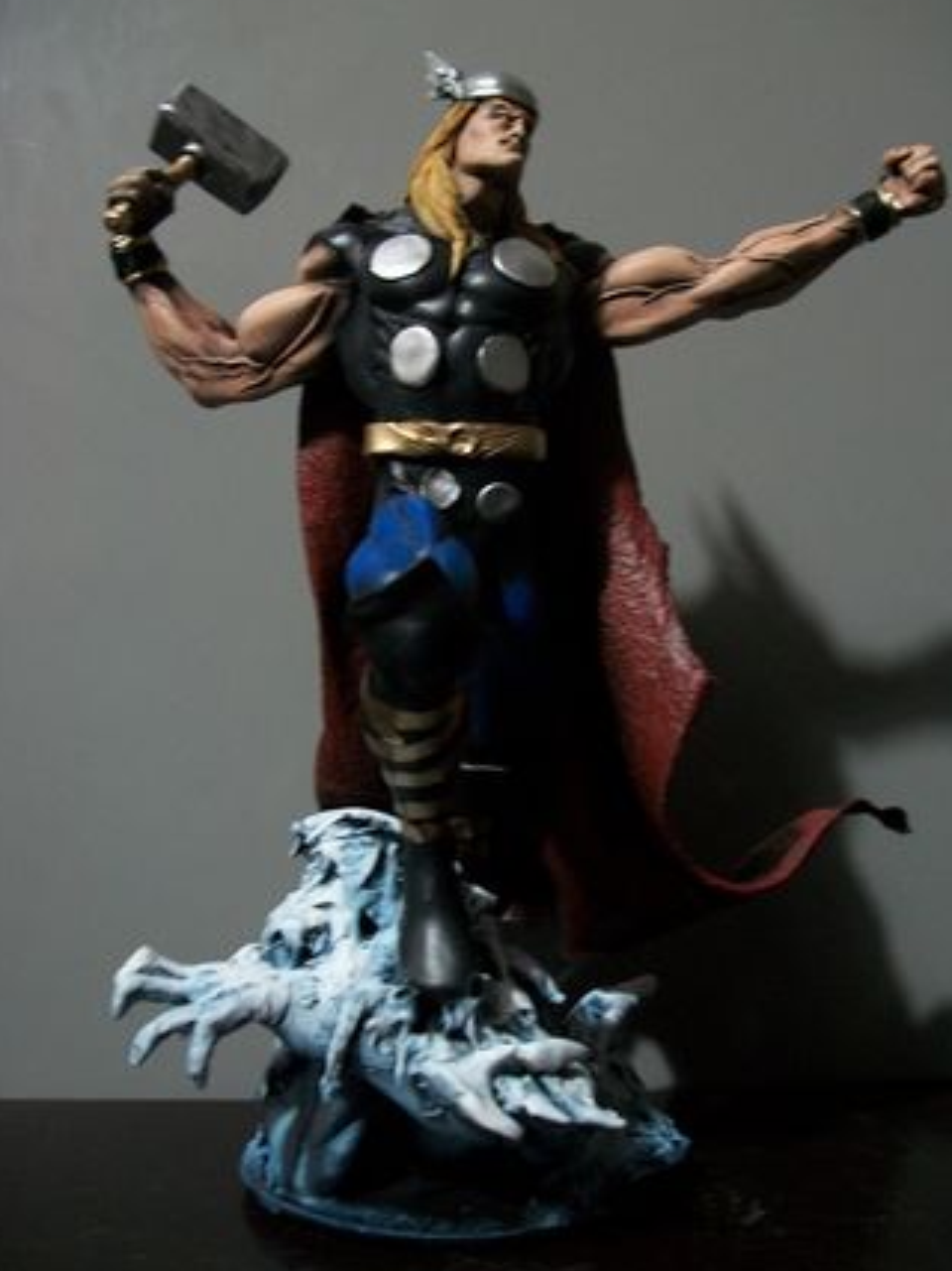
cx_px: 515
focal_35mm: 36
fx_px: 1321
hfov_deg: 39.6
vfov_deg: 51.3
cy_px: 667
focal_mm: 5.7
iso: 220
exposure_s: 1/8
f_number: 2.9
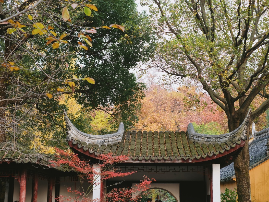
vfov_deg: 25.2
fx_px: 451
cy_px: 100
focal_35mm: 58
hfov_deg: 33.2
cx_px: 152
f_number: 3.6
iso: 400
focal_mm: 35
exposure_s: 1/140
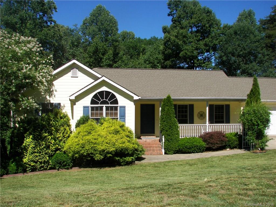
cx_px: 138
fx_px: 287
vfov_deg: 39.7
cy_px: 104
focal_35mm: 36
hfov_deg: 51.4
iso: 50
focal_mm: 6
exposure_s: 1/640
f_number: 4
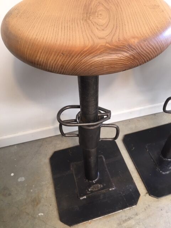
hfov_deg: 48.2
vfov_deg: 61.7
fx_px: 191
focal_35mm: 29
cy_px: 114
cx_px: 86
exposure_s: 1/17
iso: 50
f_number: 2.2
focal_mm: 4.15
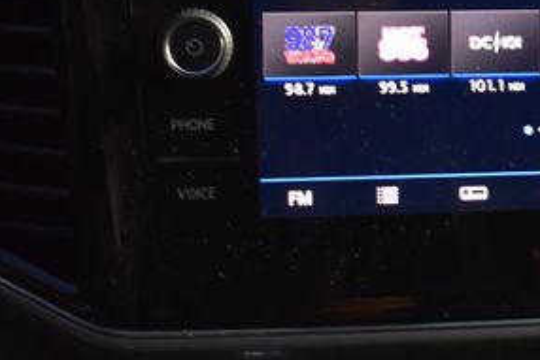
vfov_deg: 12.0
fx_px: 1711
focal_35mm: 114
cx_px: 557
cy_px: 104
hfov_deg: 17.5
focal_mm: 34
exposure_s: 1/5
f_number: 4.5
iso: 1600
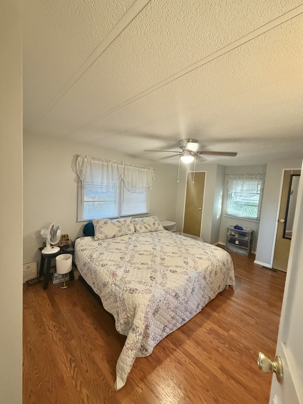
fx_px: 163
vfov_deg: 102.1
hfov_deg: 85.7
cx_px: 152
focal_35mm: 14
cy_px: 202
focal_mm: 2.22
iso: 500
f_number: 2.2
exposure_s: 1/60
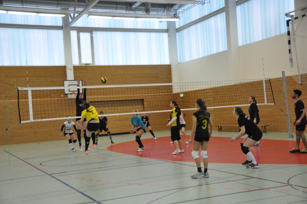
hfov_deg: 41.2
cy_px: 102
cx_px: 154
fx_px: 409
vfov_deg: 28.0
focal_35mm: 48
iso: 3200
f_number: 4.2
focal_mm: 32
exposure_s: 1/400
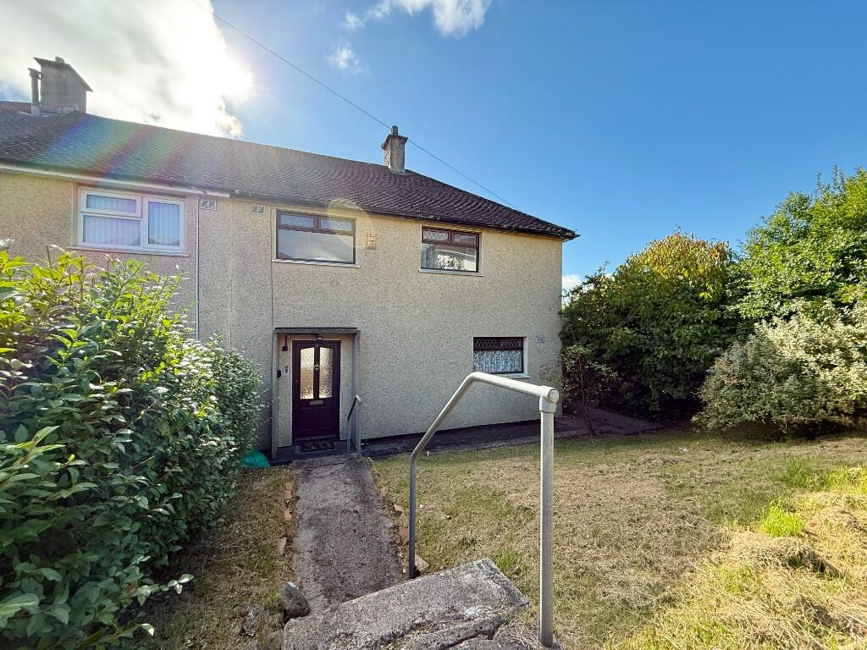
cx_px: 434
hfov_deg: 102.1
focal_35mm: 14
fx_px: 351
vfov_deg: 85.7
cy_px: 325
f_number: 2.2
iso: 64
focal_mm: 2.22
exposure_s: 1/585
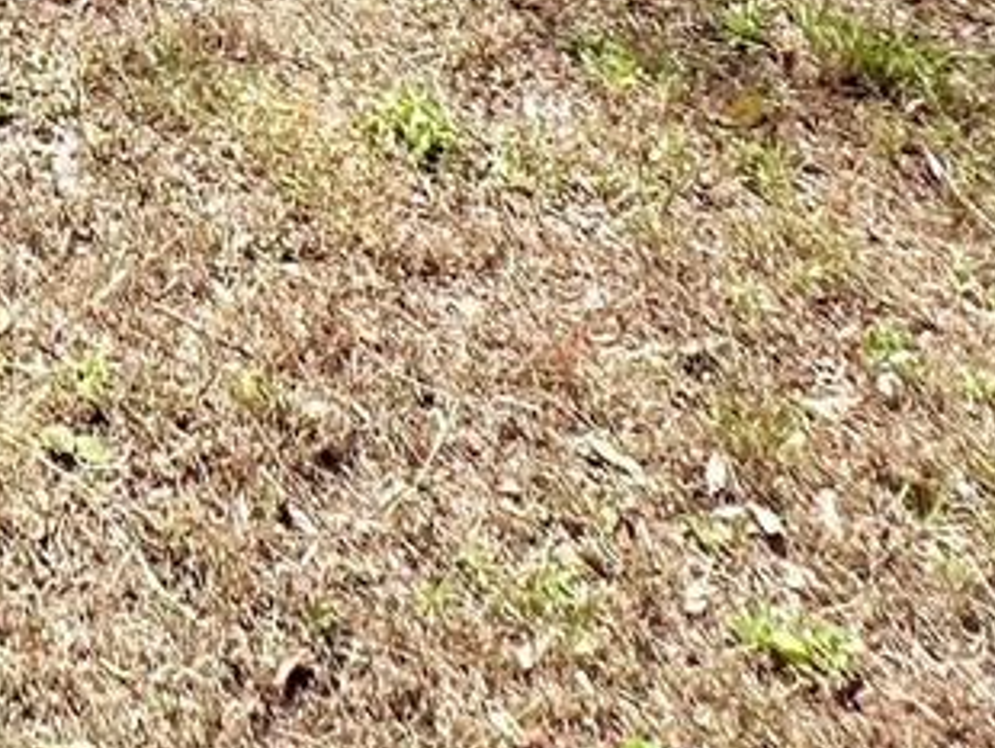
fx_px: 1927
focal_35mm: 67
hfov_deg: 24.4
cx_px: -369
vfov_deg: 14.8
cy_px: -1002
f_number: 1.8
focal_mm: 1.57
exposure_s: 1/380
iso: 32
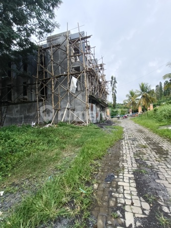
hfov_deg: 78.1
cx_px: 86
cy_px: 114
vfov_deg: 94.5
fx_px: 105
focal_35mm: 16
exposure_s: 1/416
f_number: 2.2
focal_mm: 1.68
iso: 64
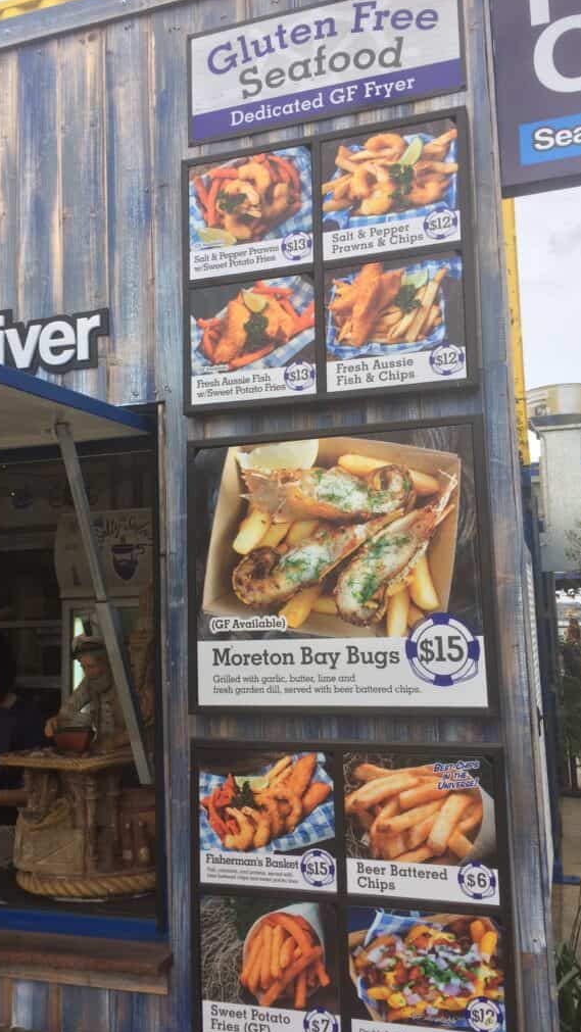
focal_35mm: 32
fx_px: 876
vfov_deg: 61.0
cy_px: 513
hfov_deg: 36.6
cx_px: 253
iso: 32
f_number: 2.2
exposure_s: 1/1080
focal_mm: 4.15
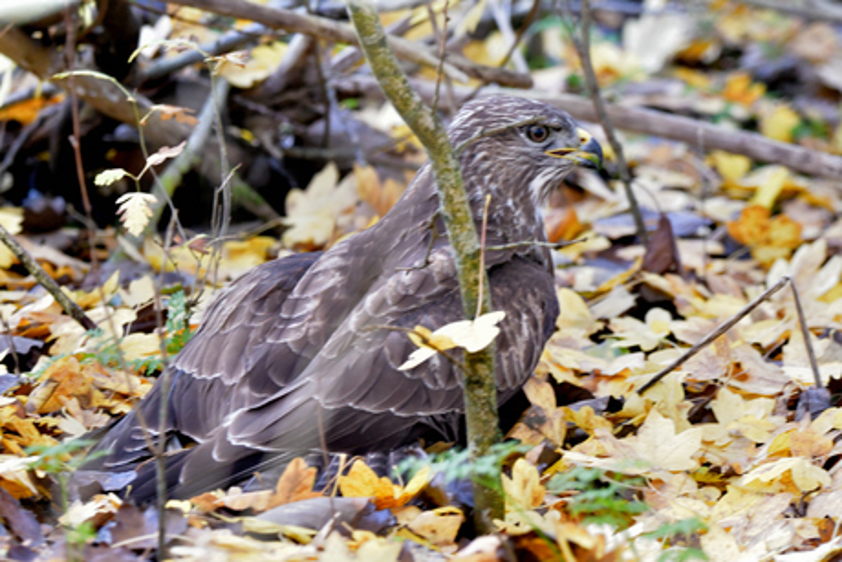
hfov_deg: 4.7
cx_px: 421
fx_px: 10177
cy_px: 281
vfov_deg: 3.2
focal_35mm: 435
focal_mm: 290
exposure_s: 1/125
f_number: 6.3
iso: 3200
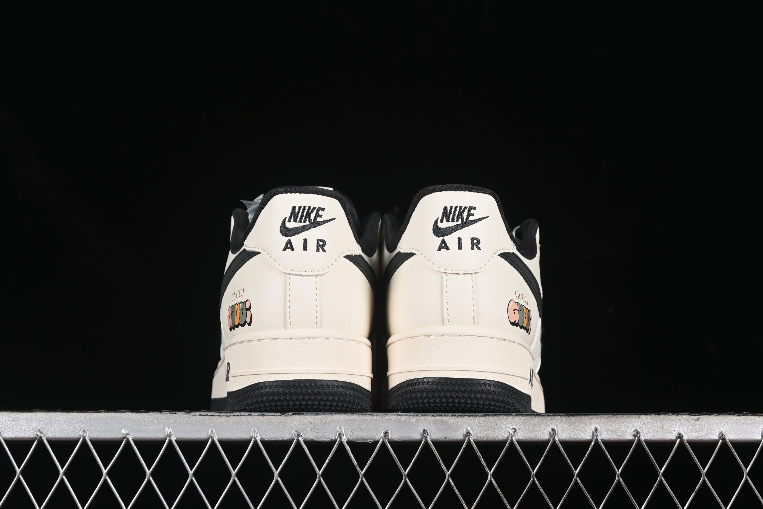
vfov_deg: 18.2
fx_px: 1589
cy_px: 254
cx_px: 382
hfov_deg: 27.0
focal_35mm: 75
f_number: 8
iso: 160
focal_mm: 50
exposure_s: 1/80
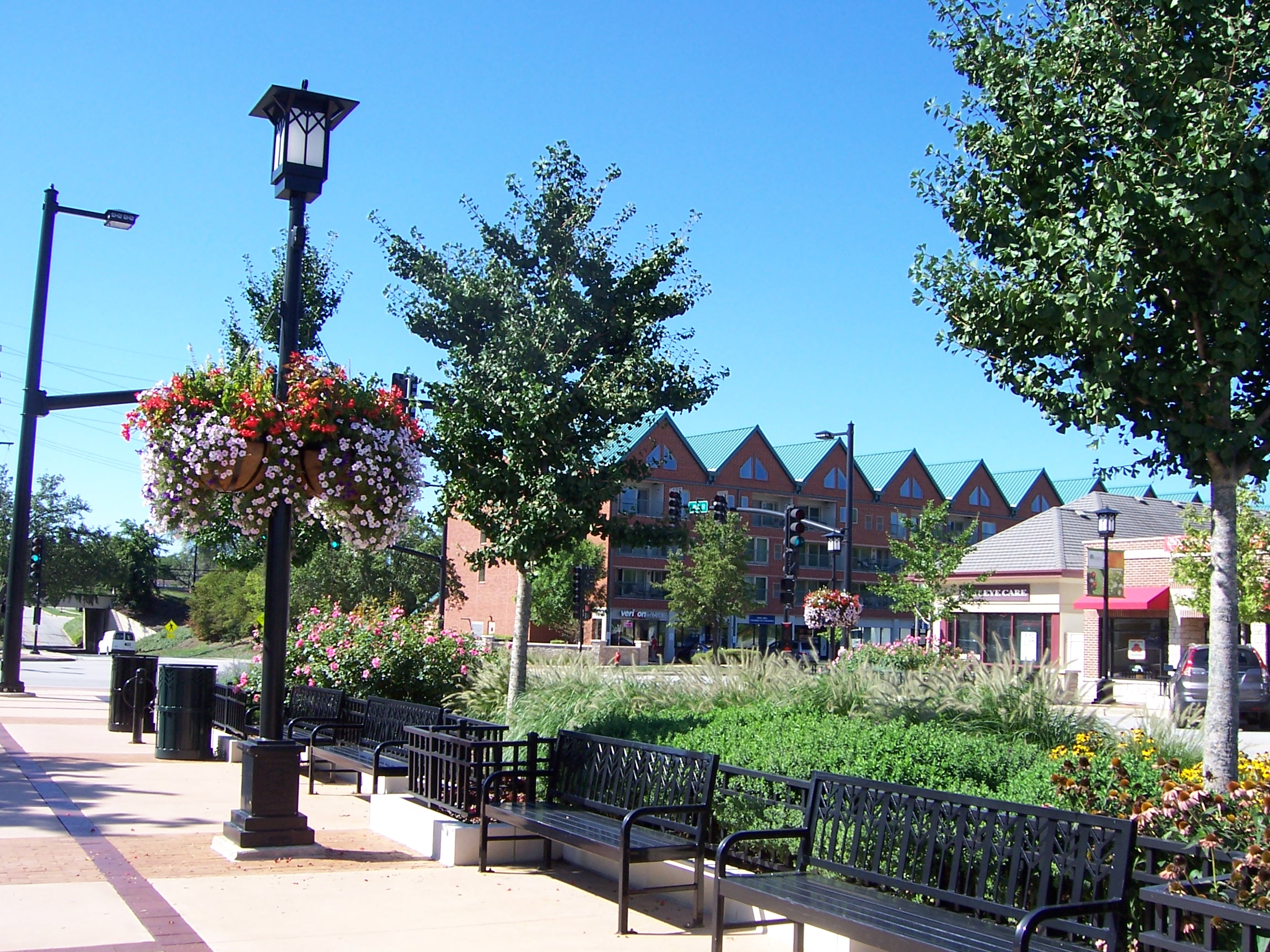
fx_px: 1321
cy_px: 476
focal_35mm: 36
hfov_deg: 51.4
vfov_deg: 39.7
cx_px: 635
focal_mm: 6
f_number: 4.8
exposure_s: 1/250
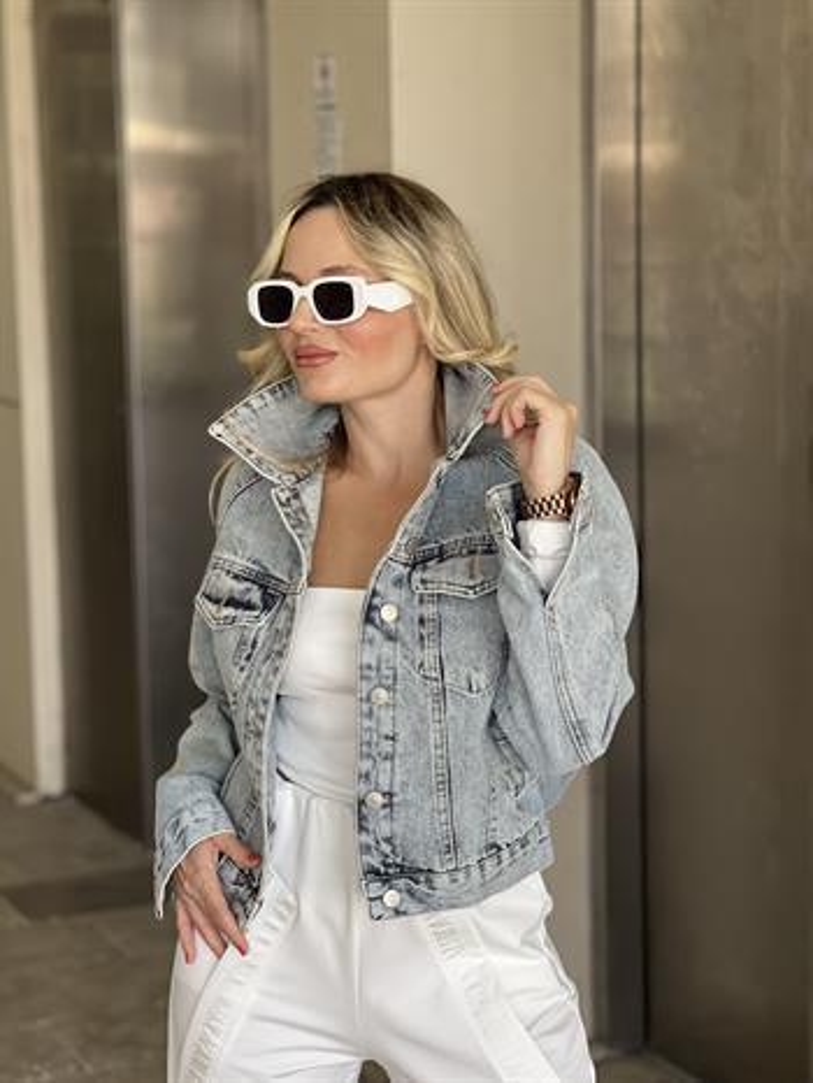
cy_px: 542
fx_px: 2409
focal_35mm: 77
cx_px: 406
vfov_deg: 25.3
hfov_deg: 19.2
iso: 125
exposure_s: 1/121
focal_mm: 9
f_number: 2.8
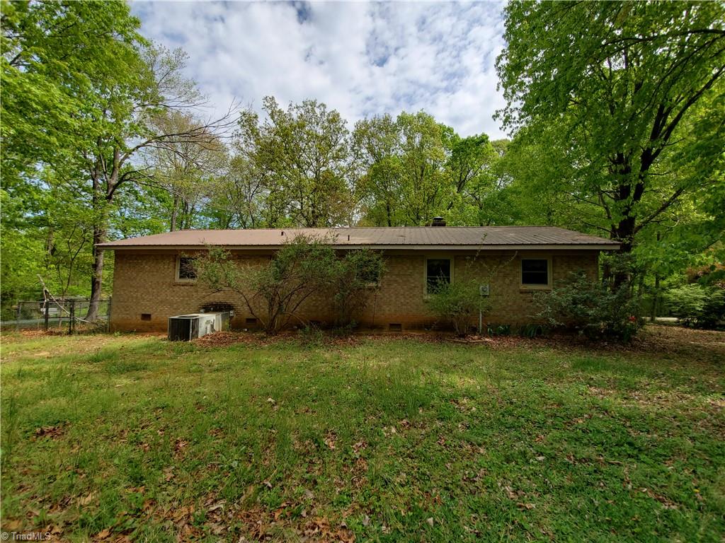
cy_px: 272
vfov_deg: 89.9
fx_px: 272
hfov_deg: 106.2
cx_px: 362
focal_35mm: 13
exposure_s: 1/856
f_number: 2.2
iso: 50
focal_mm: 1.8
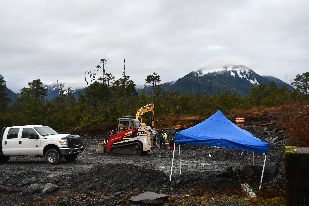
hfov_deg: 49.6
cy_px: 103
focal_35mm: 39
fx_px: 335
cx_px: 154
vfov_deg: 34.2
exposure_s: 1/250
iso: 400
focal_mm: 26
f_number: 4.5
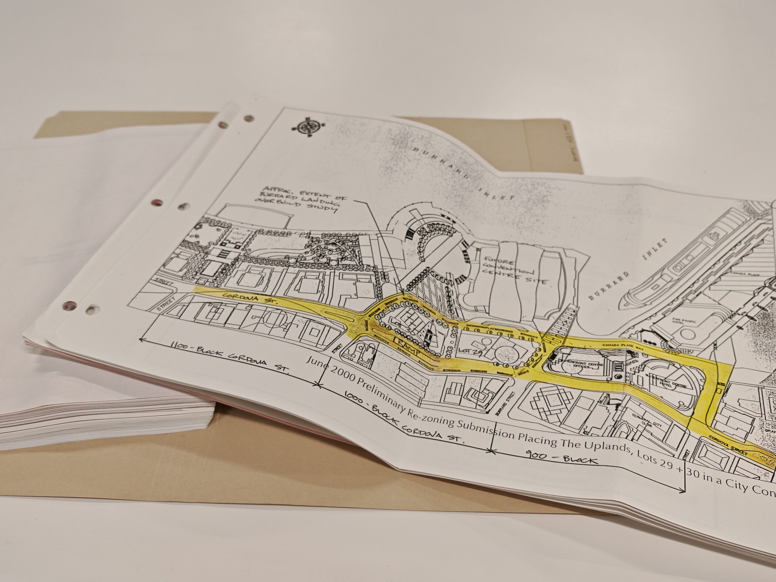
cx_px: 388
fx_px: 673
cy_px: 291
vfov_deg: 46.8
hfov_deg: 60.0
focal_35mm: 30
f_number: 2
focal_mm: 6.83
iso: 100
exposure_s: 1/220
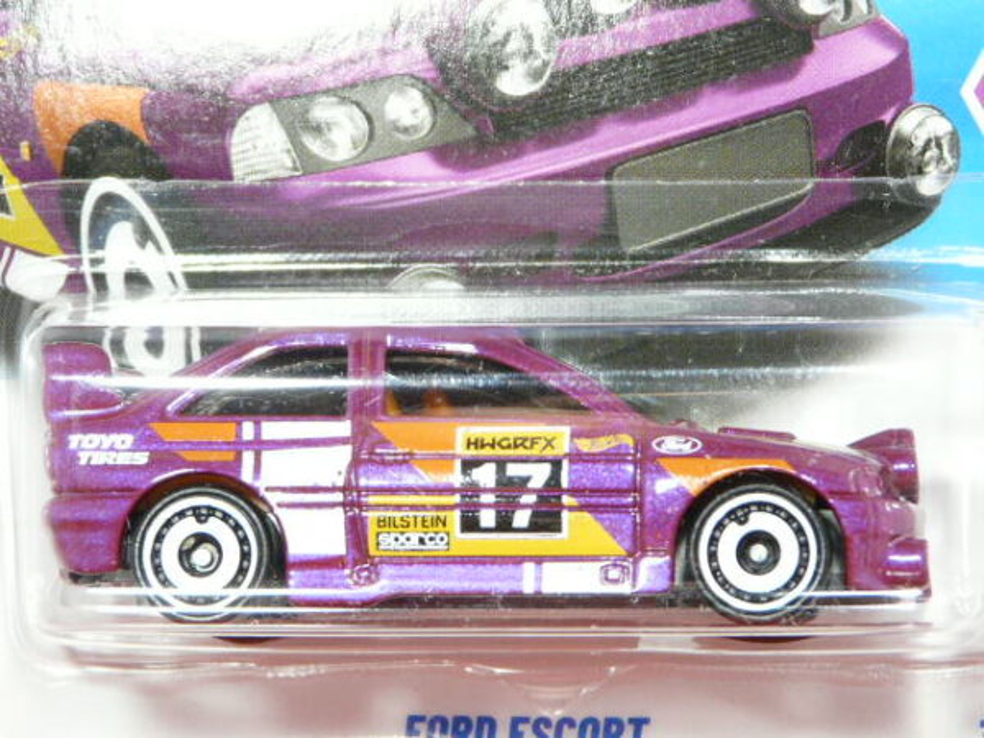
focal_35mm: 166
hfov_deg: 11.9
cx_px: 492
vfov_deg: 8.9
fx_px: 4719
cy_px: 369
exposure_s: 1/25
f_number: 3.6
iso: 200
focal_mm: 17
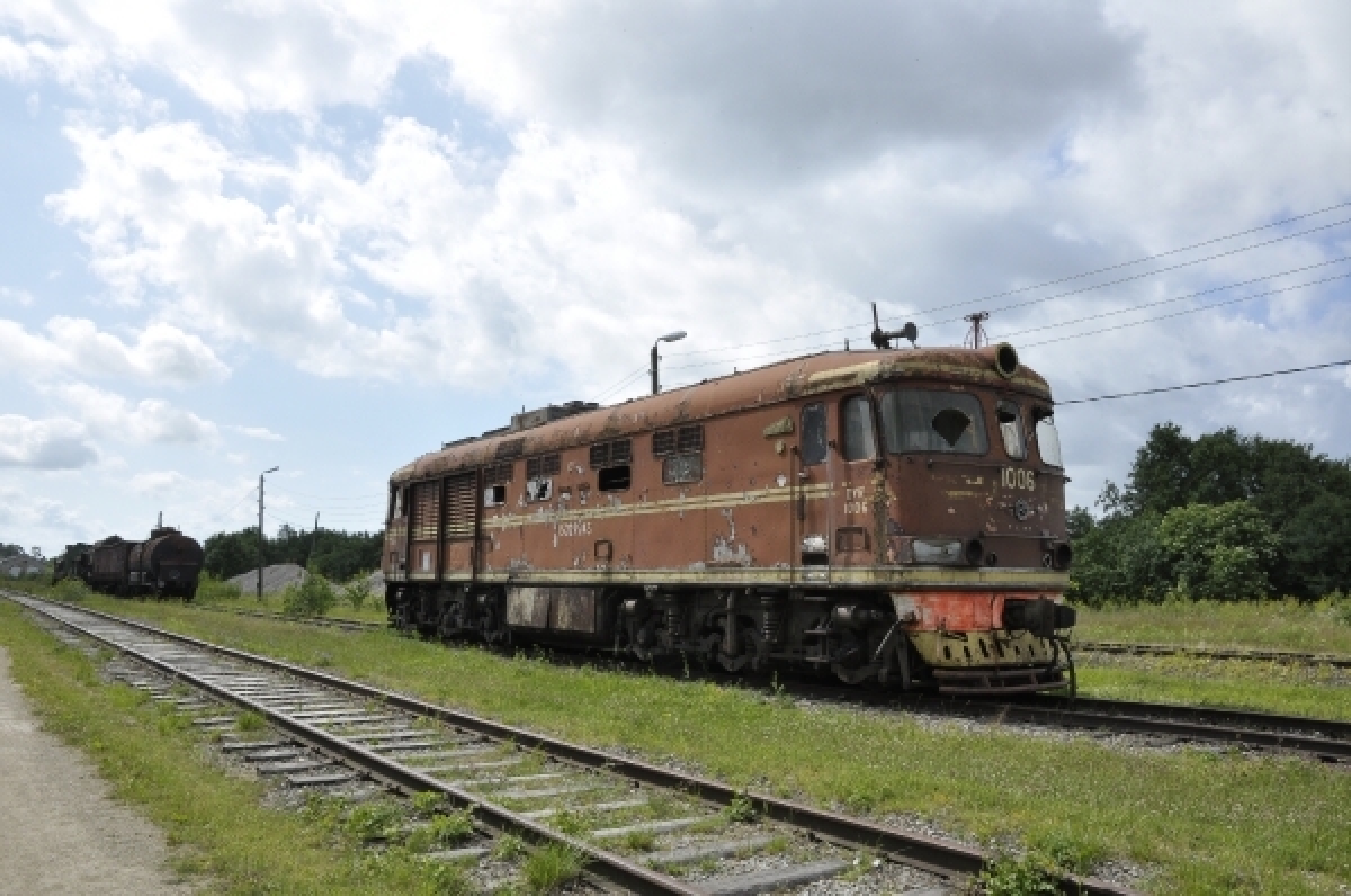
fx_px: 1012
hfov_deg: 67.5
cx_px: 676
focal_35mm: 27
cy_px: 448
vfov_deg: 47.8
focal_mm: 18
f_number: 11
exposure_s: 1/500
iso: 400
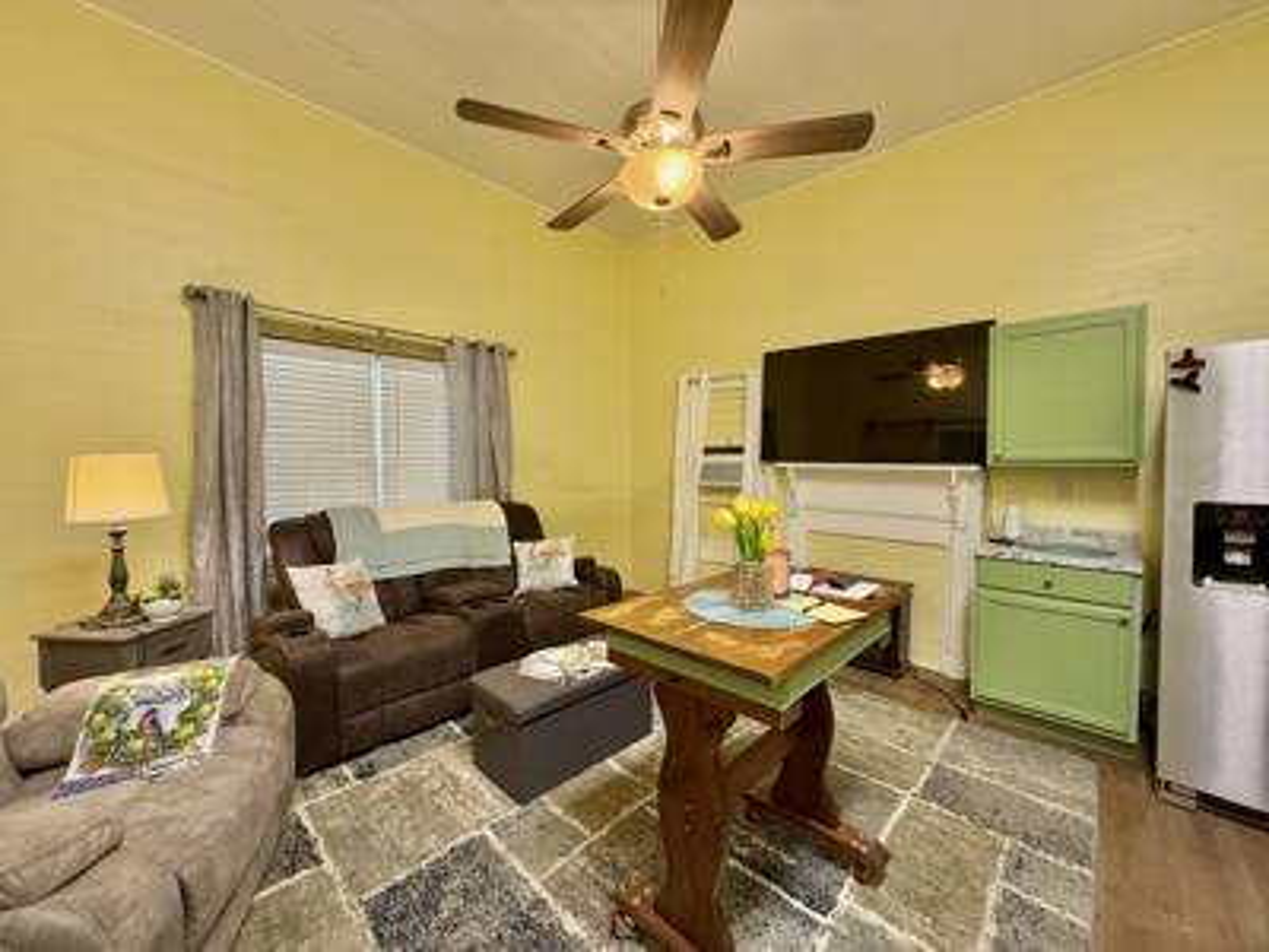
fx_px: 513
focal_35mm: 14
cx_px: 634
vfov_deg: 85.7
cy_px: 476
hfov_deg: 102.1
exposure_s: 1/60
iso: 250
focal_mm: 2.22
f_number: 2.2
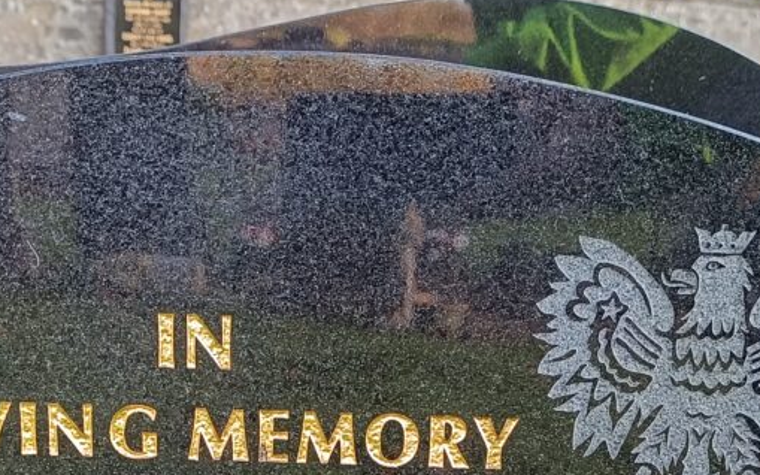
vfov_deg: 17.1
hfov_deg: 28.6
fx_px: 1491
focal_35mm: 72
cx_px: 376
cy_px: 594
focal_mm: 5.59
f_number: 1.88
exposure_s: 1/101
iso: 146
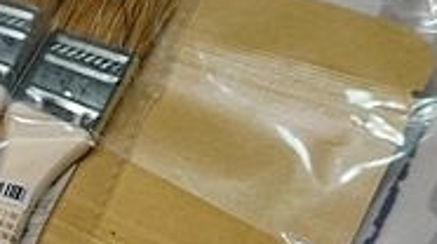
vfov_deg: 13.5
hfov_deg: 21.9
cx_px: -127
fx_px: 1018
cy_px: 252
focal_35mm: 88
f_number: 2.8
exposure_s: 1/60
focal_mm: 9
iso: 125
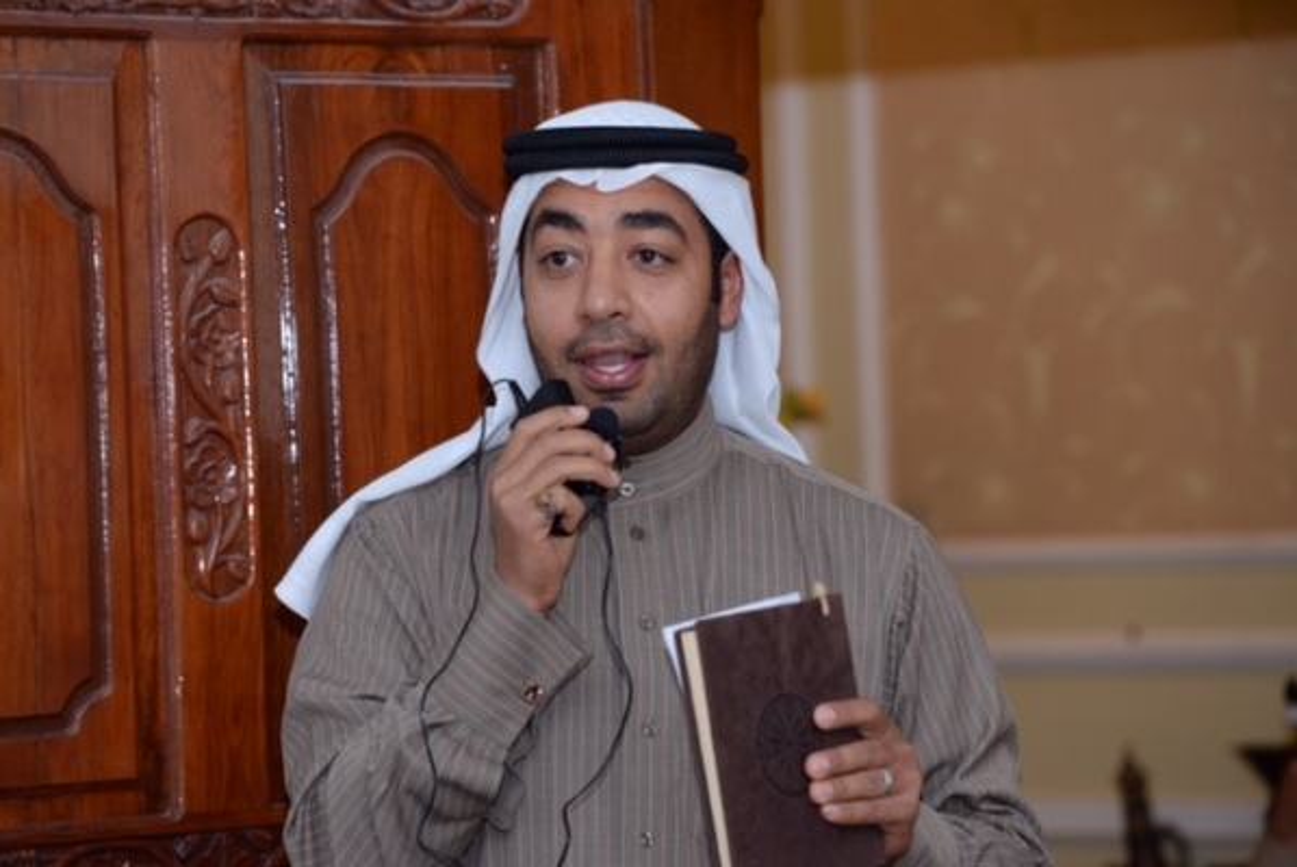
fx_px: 5950
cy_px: 434
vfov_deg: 8.3
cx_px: 648
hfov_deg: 12.4
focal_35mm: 165
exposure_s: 1/200
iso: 1250
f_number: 5
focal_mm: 165
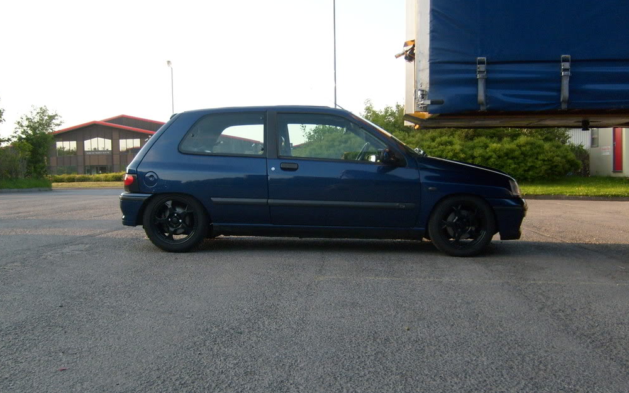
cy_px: 215
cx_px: 314
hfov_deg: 51.5
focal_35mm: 38
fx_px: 651
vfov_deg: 33.6
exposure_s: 1/250
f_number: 2.8
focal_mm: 5.8
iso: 80
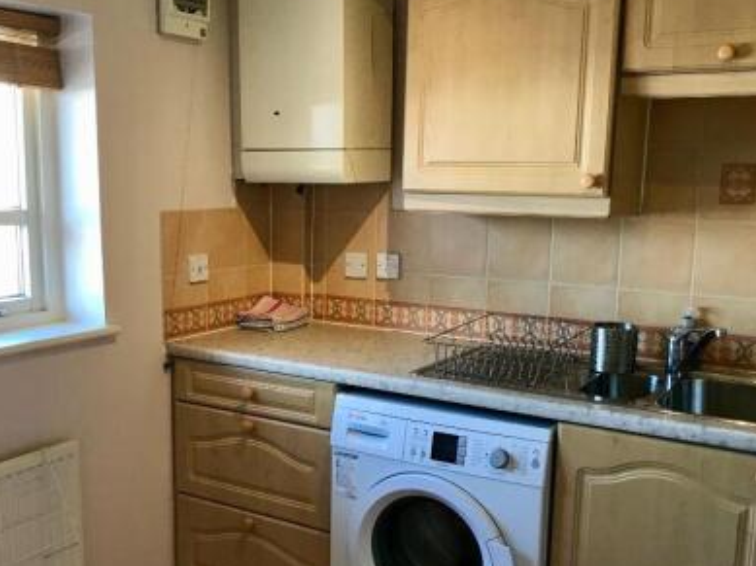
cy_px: 332
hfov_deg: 44.8
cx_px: 337
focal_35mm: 42
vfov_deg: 34.2
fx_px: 916
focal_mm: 3.99
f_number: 1.8
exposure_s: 1/33
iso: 25
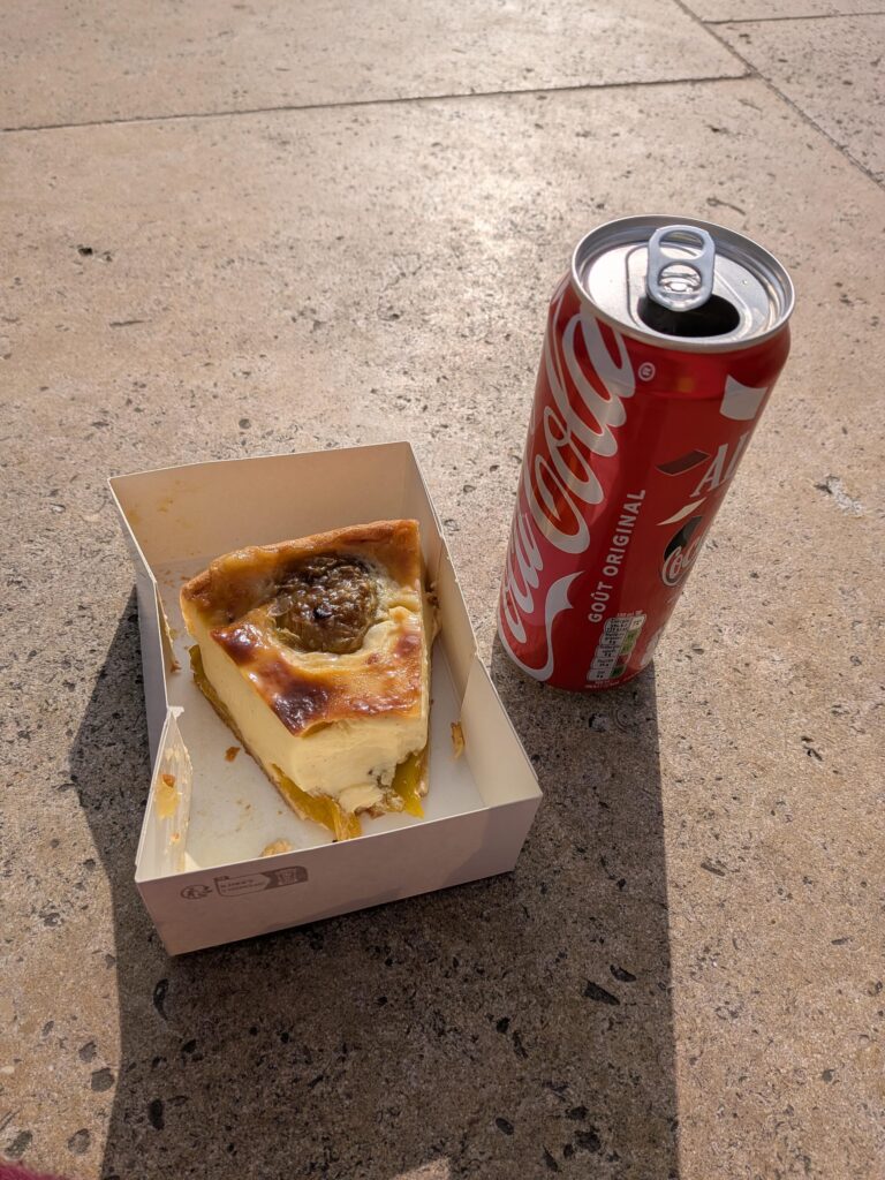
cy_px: 590
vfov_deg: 71.6
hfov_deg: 56.8
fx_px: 818
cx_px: 442
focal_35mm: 24
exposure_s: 1/17544
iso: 47
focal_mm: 4.53
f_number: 1.7
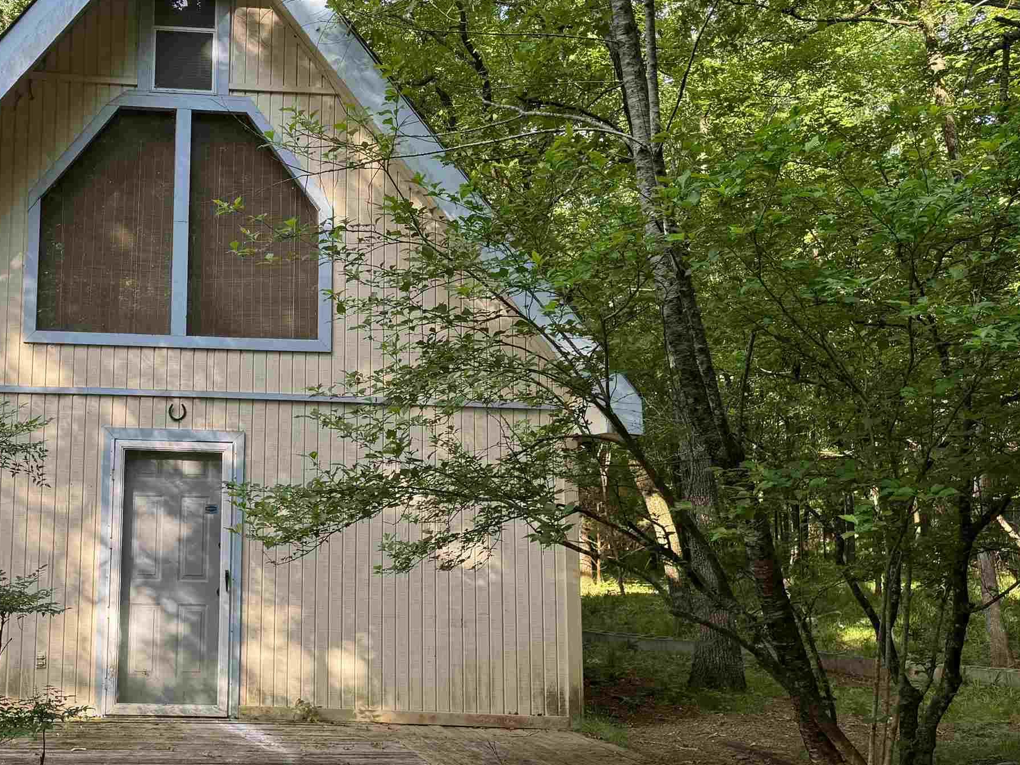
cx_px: 201
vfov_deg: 35.1
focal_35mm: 41
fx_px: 1208
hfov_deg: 43.6
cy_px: 378
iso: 64
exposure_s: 1/164
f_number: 1.78
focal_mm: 6.76
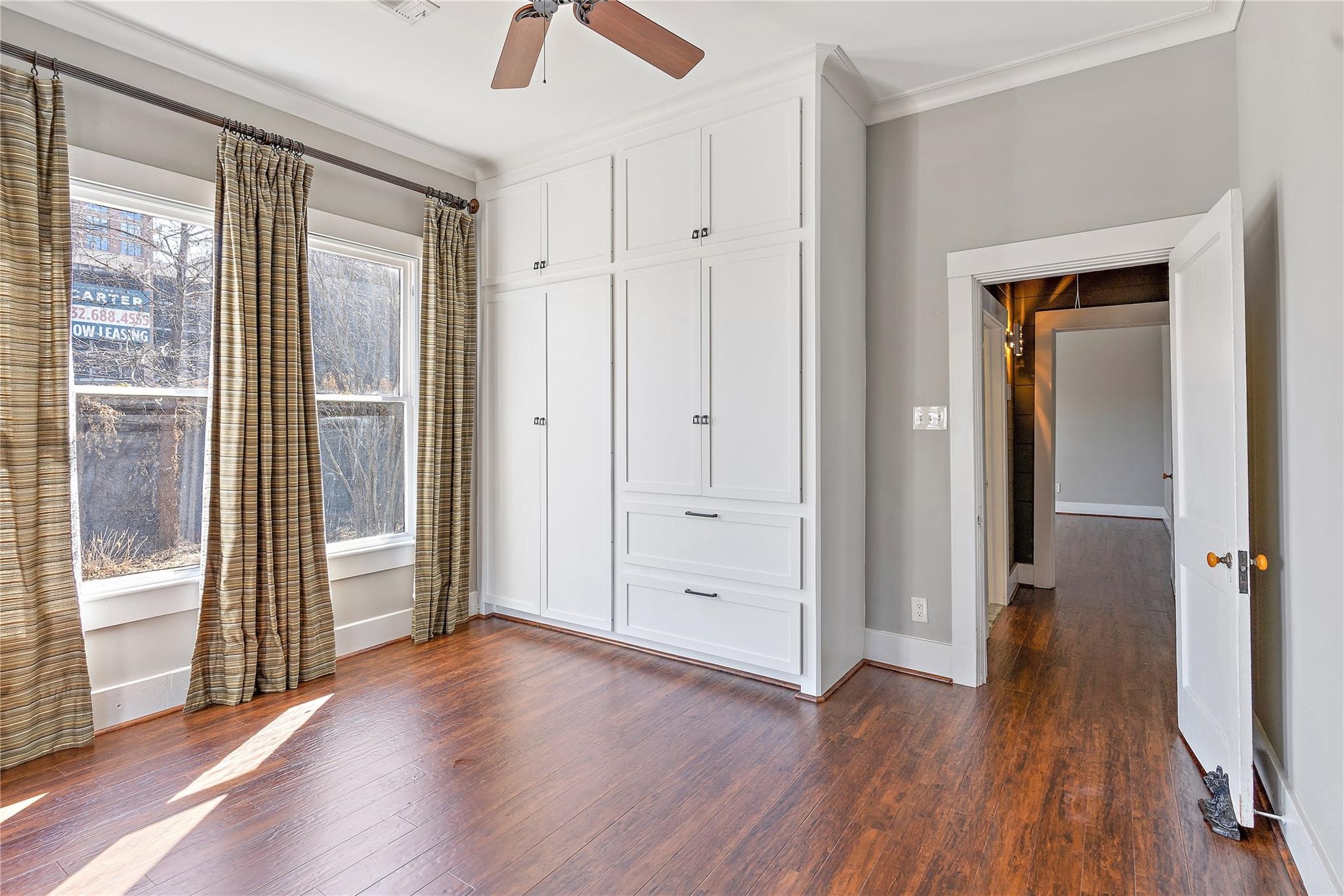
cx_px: 672
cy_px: 448
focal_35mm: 17
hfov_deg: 93.3
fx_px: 635
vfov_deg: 70.4
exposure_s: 1/10
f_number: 7.1
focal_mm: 17
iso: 125
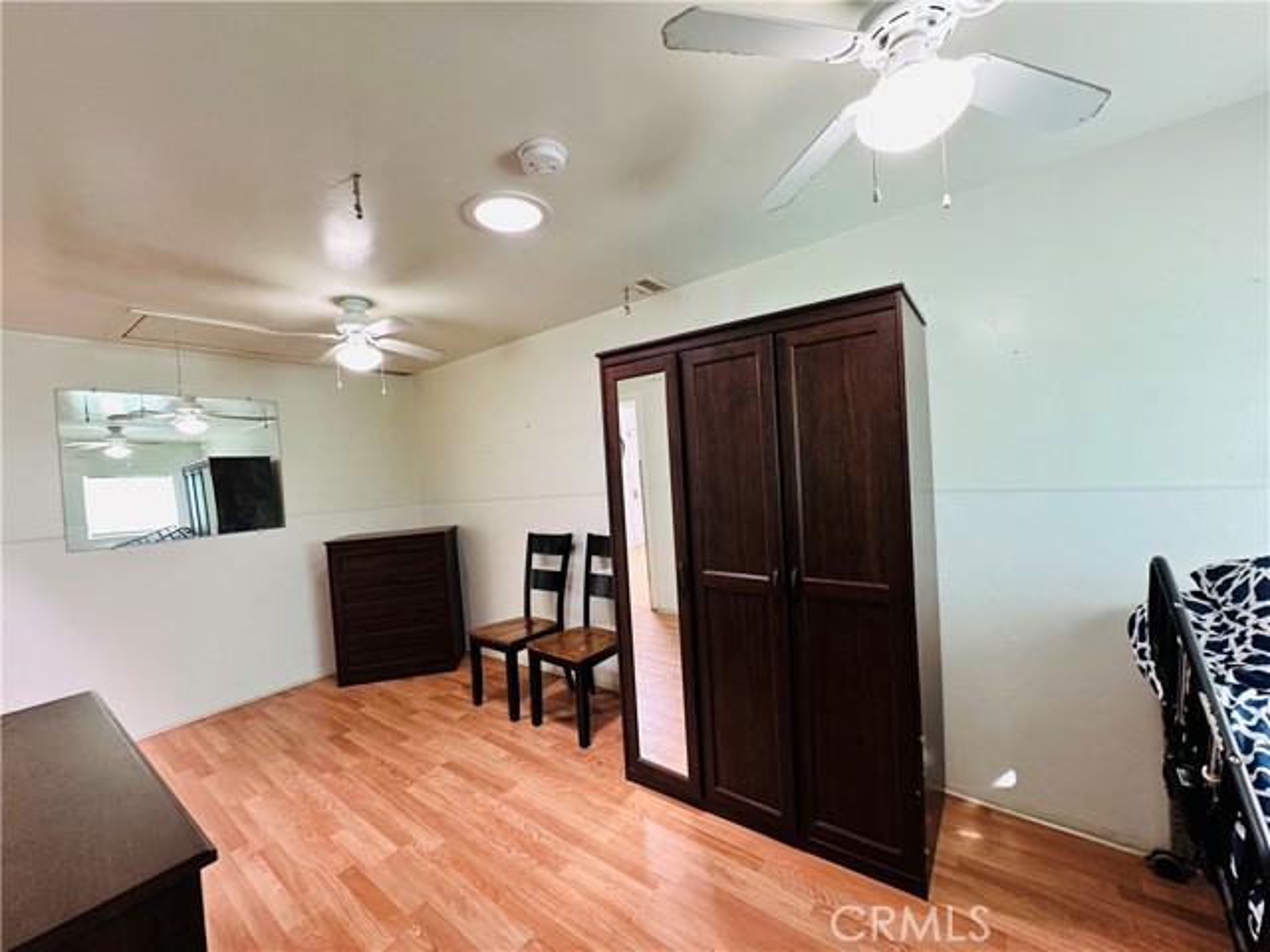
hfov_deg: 102.1
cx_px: 635
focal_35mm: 14
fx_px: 514
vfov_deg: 85.7
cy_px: 476
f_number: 2.2
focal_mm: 2.22
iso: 250
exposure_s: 1/60
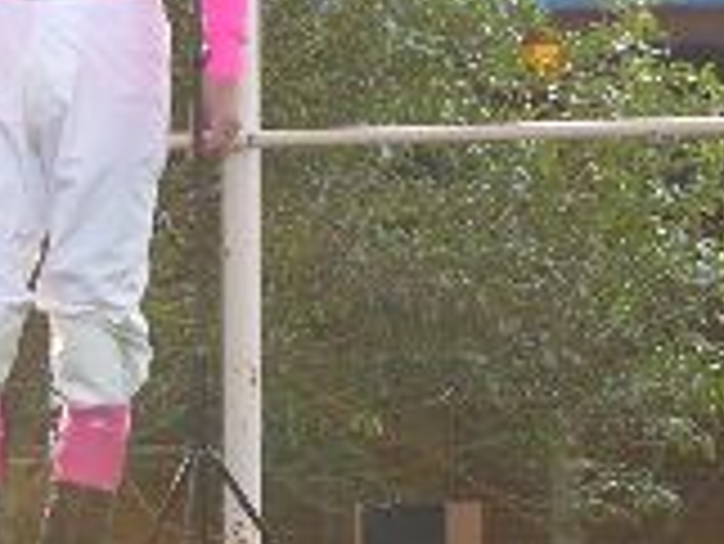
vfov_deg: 5.8
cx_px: 400
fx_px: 5400
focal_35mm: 258
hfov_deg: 7.7
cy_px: 13
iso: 50
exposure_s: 1/50
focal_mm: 10.8
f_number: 3.7
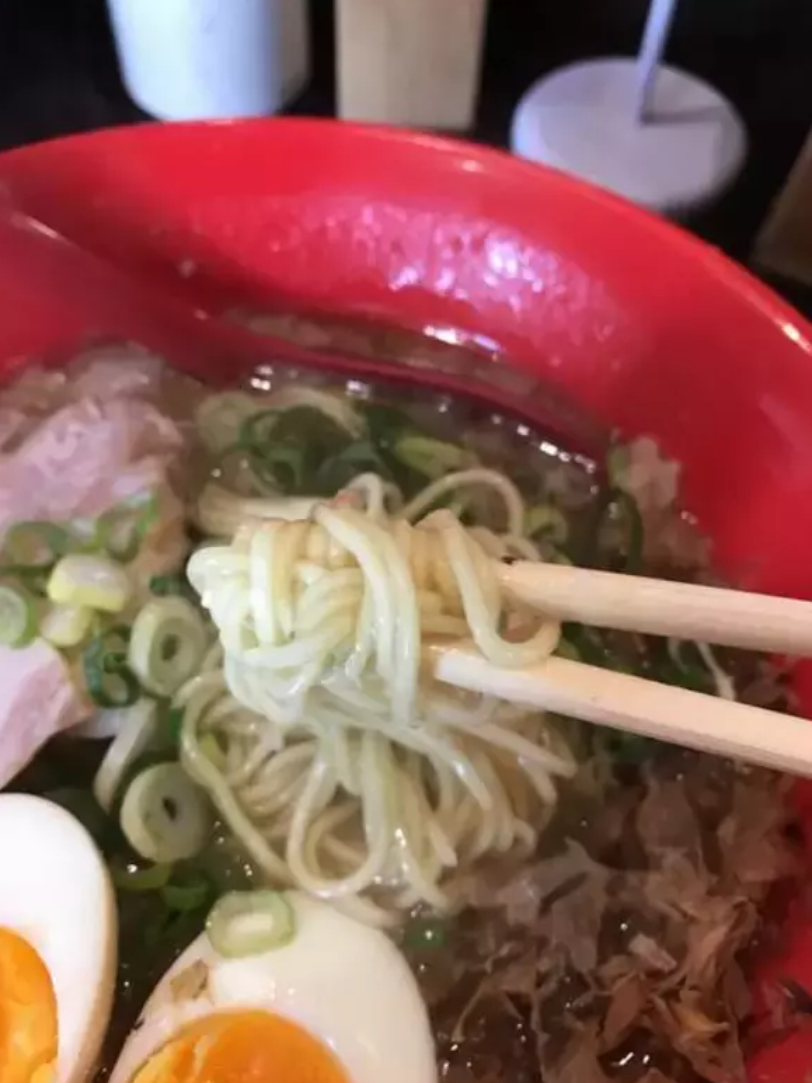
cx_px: 394
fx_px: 907
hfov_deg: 48.2
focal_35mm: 29
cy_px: 547
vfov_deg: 61.7
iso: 40
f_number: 1.8
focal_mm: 3.99
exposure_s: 1/17
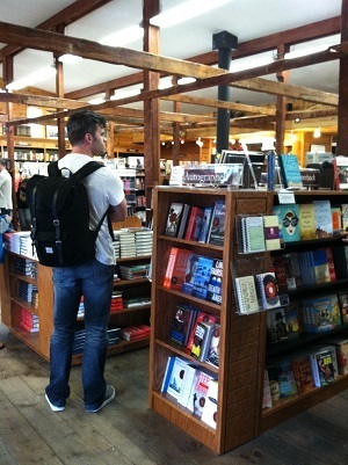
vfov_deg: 52.7
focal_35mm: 35
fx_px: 470
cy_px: 232
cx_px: 174
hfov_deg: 40.6
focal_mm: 3.85
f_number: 2.8
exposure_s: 1/15
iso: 250
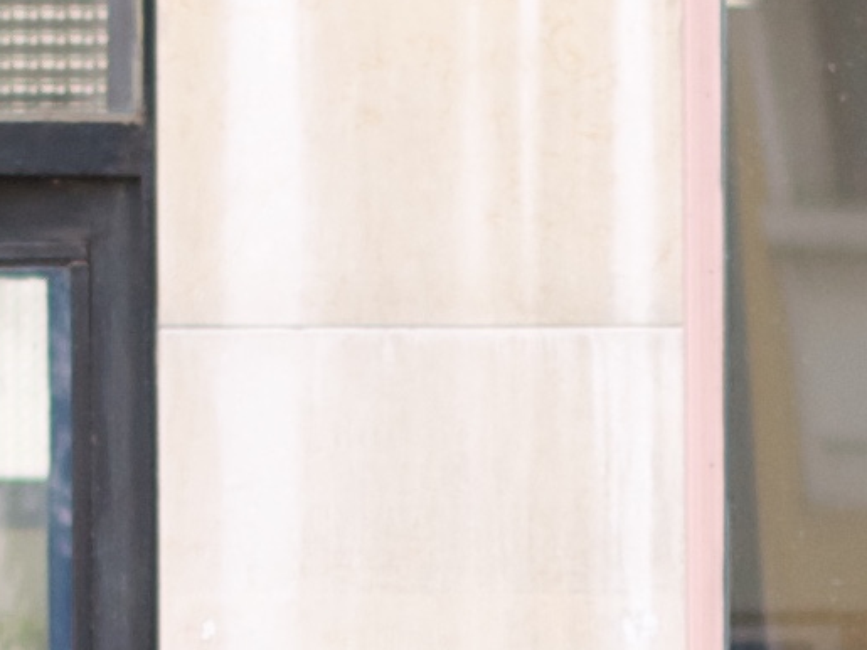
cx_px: 678
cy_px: 798
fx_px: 15024
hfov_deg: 3.3
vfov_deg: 2.5
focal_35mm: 600
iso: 200
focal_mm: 50
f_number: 2
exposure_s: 1/1250
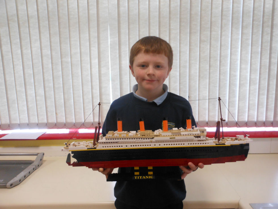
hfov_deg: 63.4
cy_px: 104
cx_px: 139
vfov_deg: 49.7
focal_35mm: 28
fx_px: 225
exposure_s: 1/30
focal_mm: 5
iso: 200
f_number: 3.7
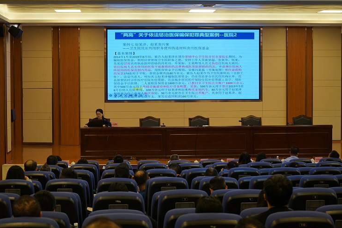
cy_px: 112
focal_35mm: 76
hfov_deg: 26.7
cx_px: 169
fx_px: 722
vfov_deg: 17.9
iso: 640
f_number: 5.6
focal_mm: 70
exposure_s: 1/80
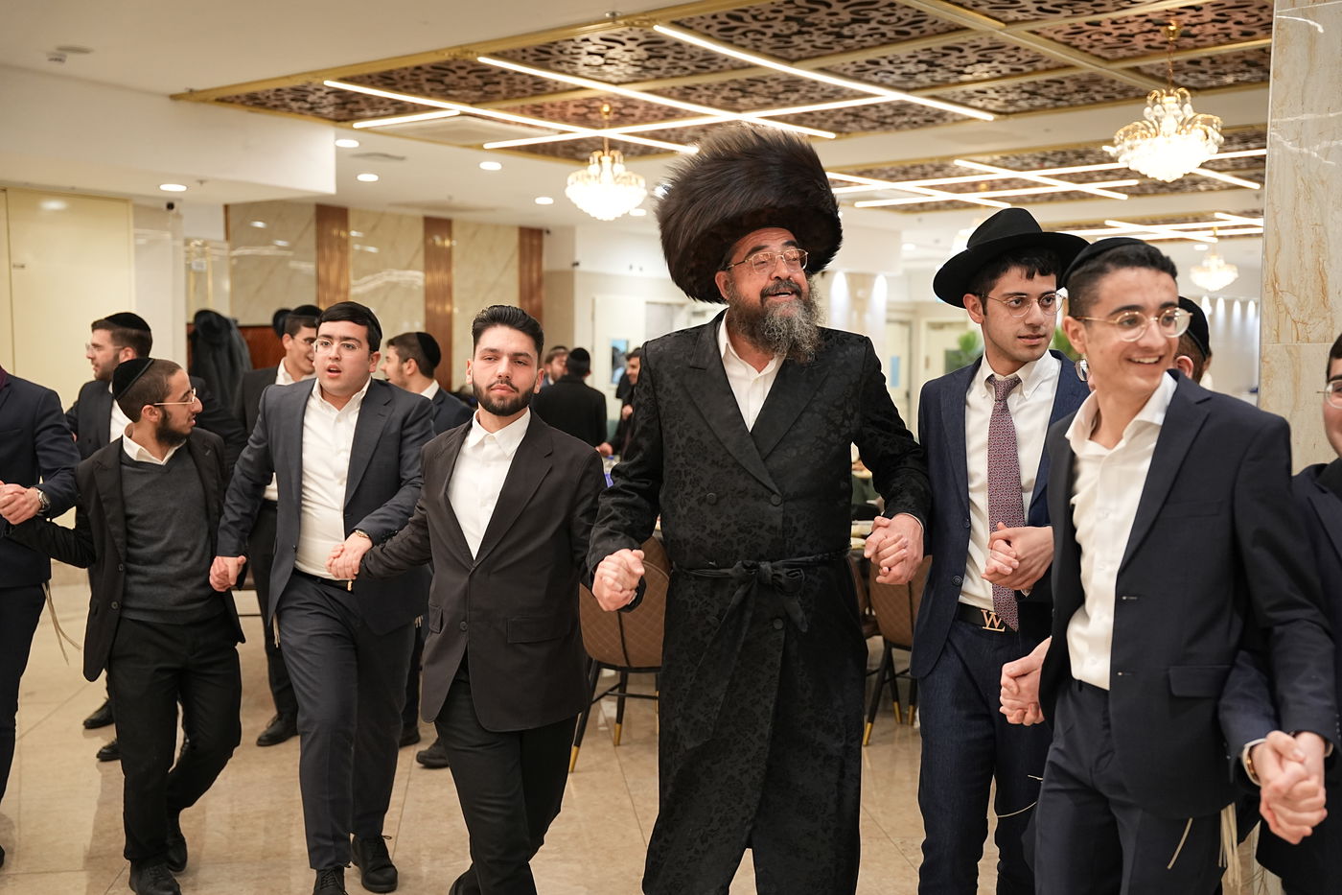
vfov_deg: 32.8
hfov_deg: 47.6
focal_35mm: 41
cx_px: 671
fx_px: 1521
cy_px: 448
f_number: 2.8
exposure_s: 1/320
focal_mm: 40.8
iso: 2000
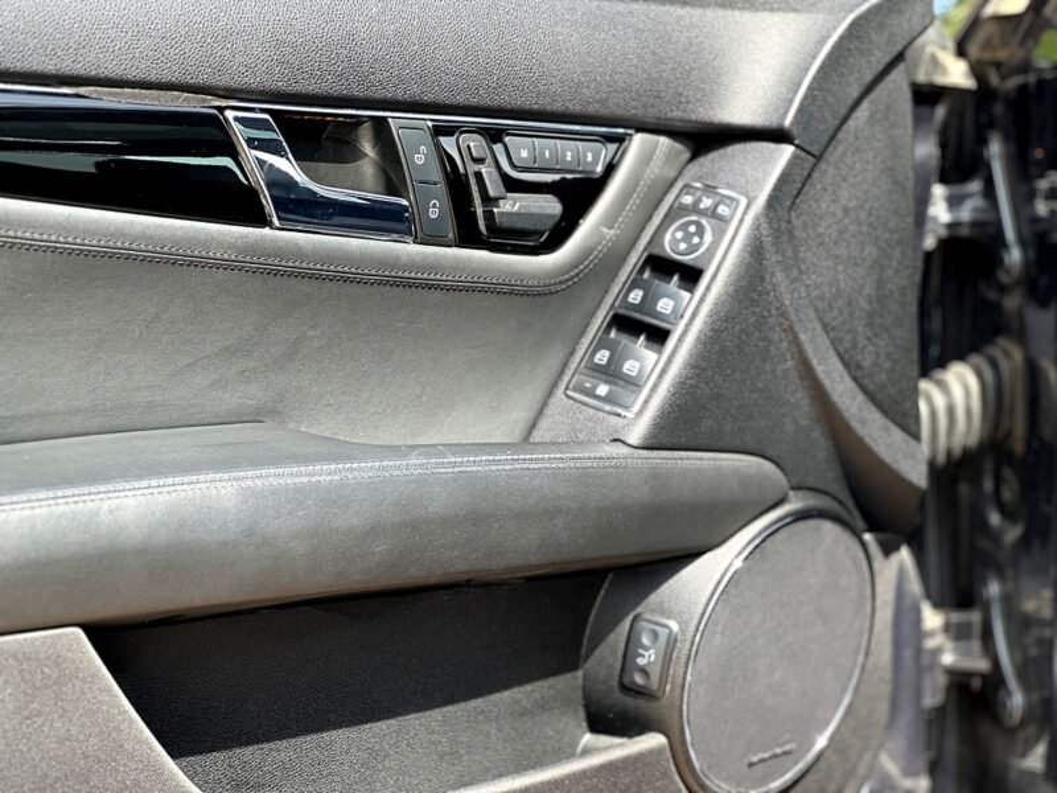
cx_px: 528
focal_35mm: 77
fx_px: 2351
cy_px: 396
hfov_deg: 25.3
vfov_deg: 19.1
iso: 50
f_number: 2.8
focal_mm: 9
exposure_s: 1/121
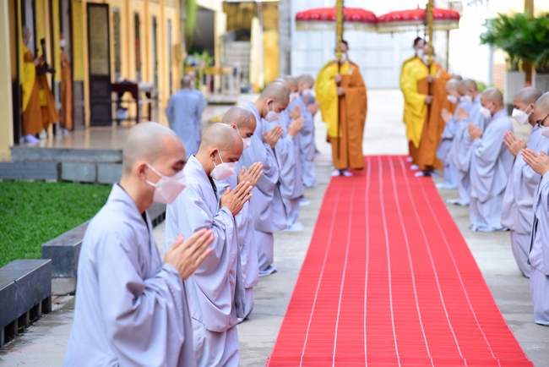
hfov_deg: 17.1
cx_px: 274
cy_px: 184
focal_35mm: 120
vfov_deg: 11.4
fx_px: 1831
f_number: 4.5
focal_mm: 120
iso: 100
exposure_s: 1/80
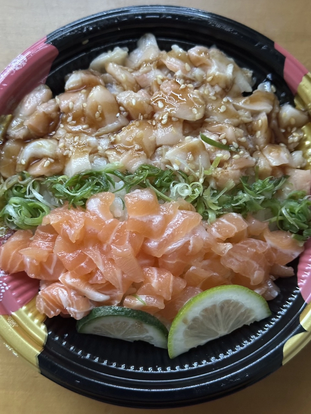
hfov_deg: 30.3
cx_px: 156
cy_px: 207
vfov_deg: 39.7
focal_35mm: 48
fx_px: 575
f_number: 1.8
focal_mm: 6.9
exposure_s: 1/30
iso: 640
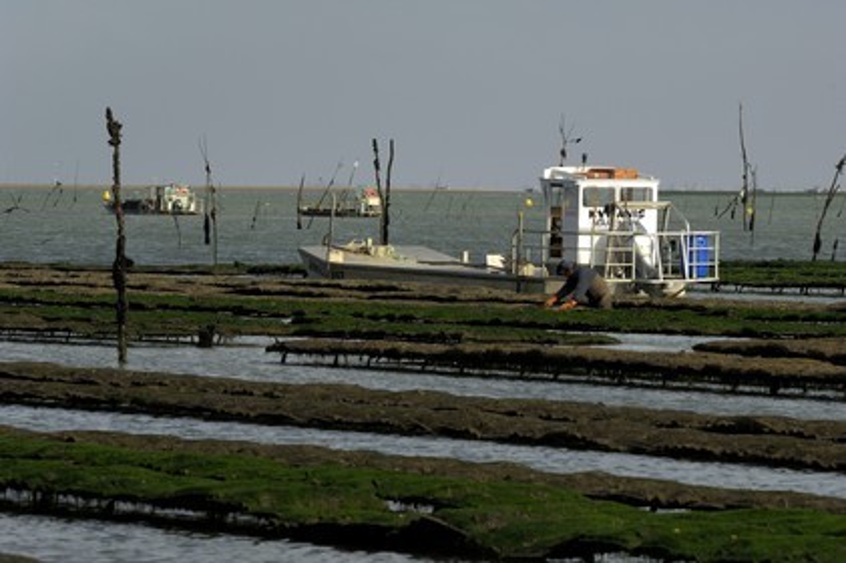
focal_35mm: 300
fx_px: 7044
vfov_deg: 4.6
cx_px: 423
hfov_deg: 6.9
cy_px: 282
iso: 100
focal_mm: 200
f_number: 9.5
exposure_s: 1/160
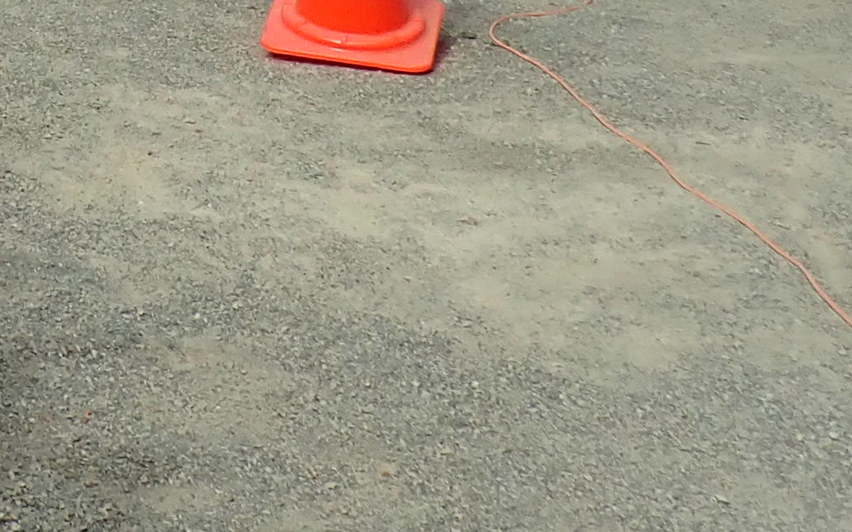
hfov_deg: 17.1
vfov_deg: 11.2
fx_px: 2392
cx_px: -623
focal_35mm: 103
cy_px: -633
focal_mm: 4.5
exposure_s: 1/160
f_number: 8
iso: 100
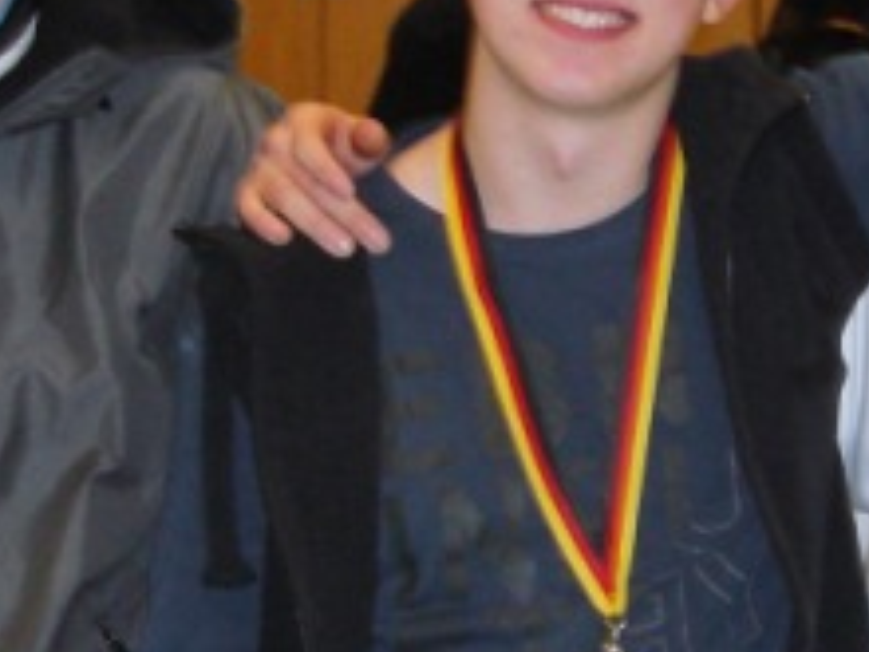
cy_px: 213
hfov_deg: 11.1
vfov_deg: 8.4
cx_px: 668
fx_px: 4443
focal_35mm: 177
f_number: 2.8
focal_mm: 7.9
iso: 200
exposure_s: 1/60
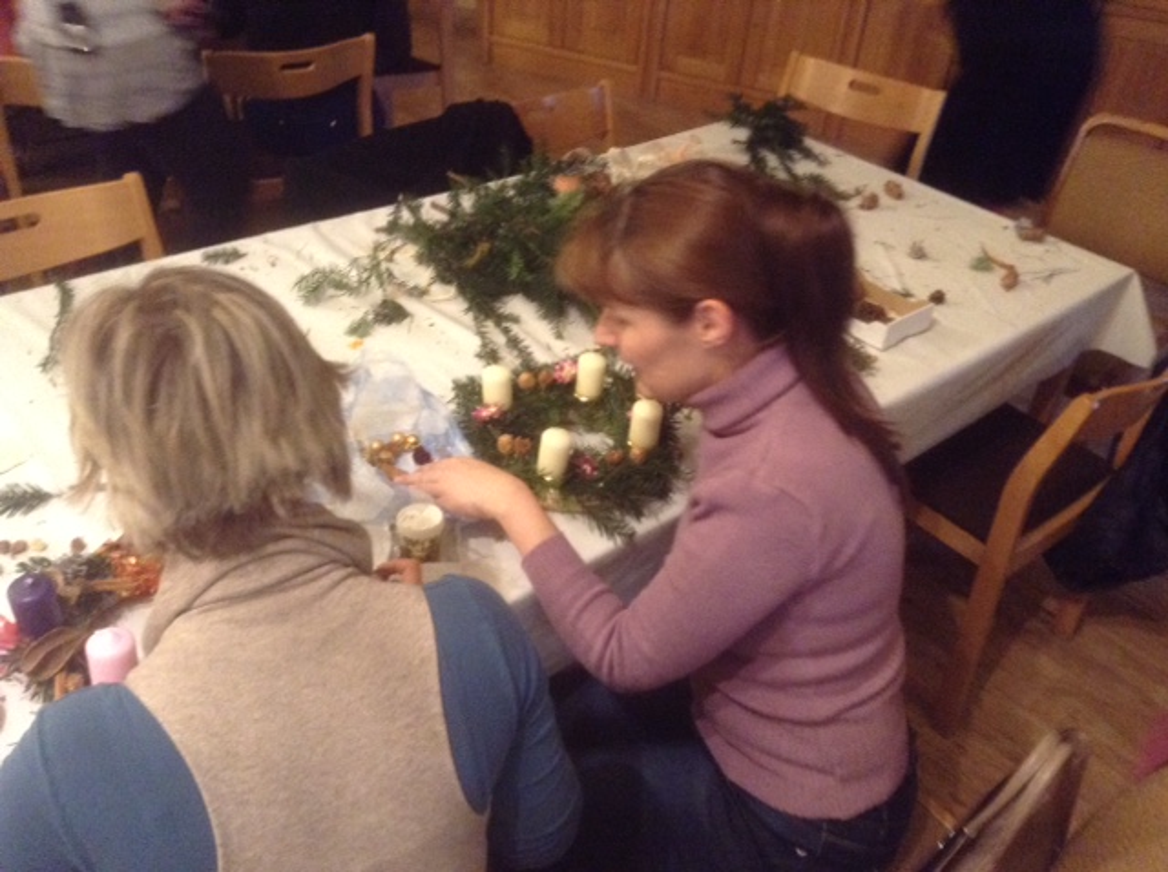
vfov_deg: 42.8
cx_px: 584
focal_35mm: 33
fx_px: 1112
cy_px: 436
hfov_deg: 55.4
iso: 320
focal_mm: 3.3
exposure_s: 1/17
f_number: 2.4
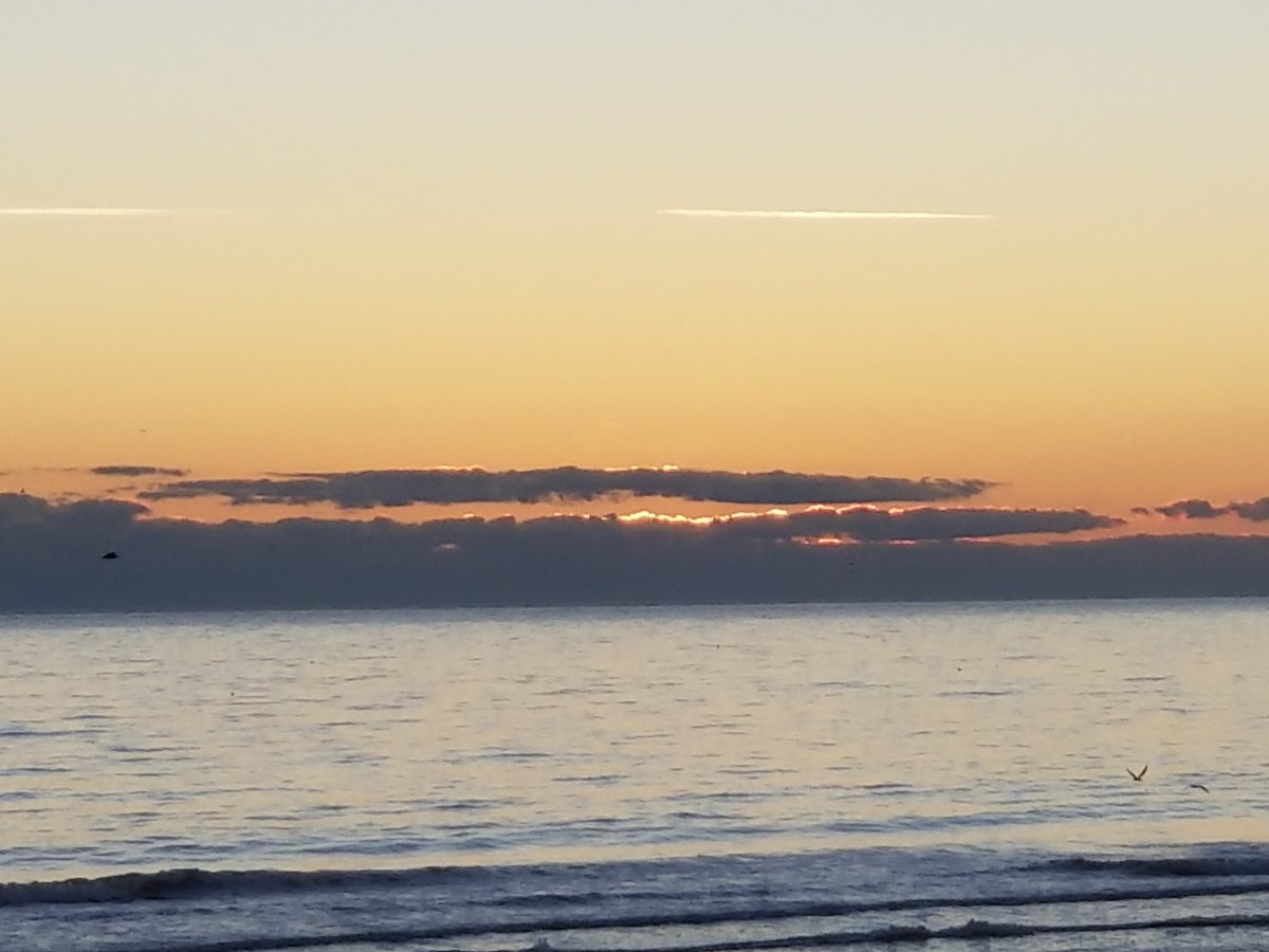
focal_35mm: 52
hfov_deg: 36.8
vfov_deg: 28.0
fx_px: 1906
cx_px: 634
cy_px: 476
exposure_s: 1/246
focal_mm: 6
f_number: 2.4
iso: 25
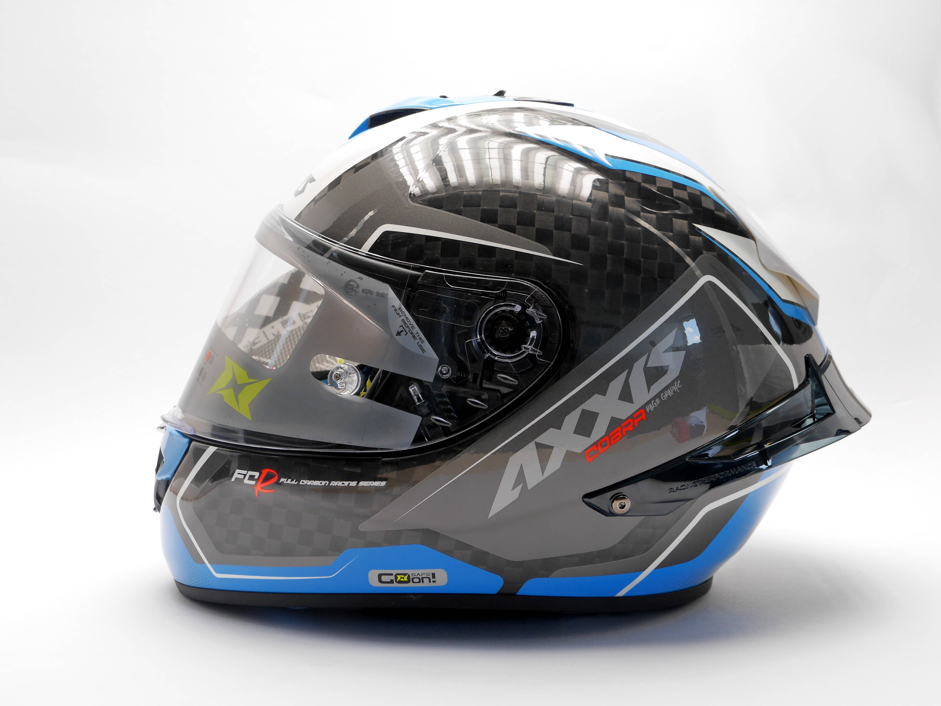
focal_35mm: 44
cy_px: 353
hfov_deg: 42.9
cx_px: 470
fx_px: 1196
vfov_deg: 32.9
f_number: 4.5
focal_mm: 22
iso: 250
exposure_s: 1/60
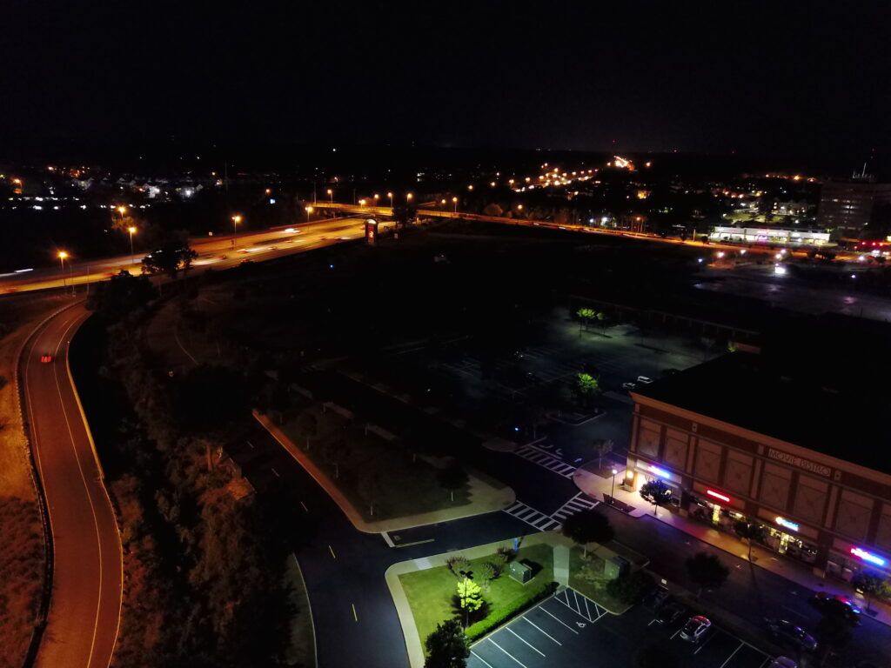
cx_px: 446
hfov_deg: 67.3
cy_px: 334
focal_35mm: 26
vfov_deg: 53.1
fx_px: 669
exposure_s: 1/4.95
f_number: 2.2
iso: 1082
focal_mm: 4.73
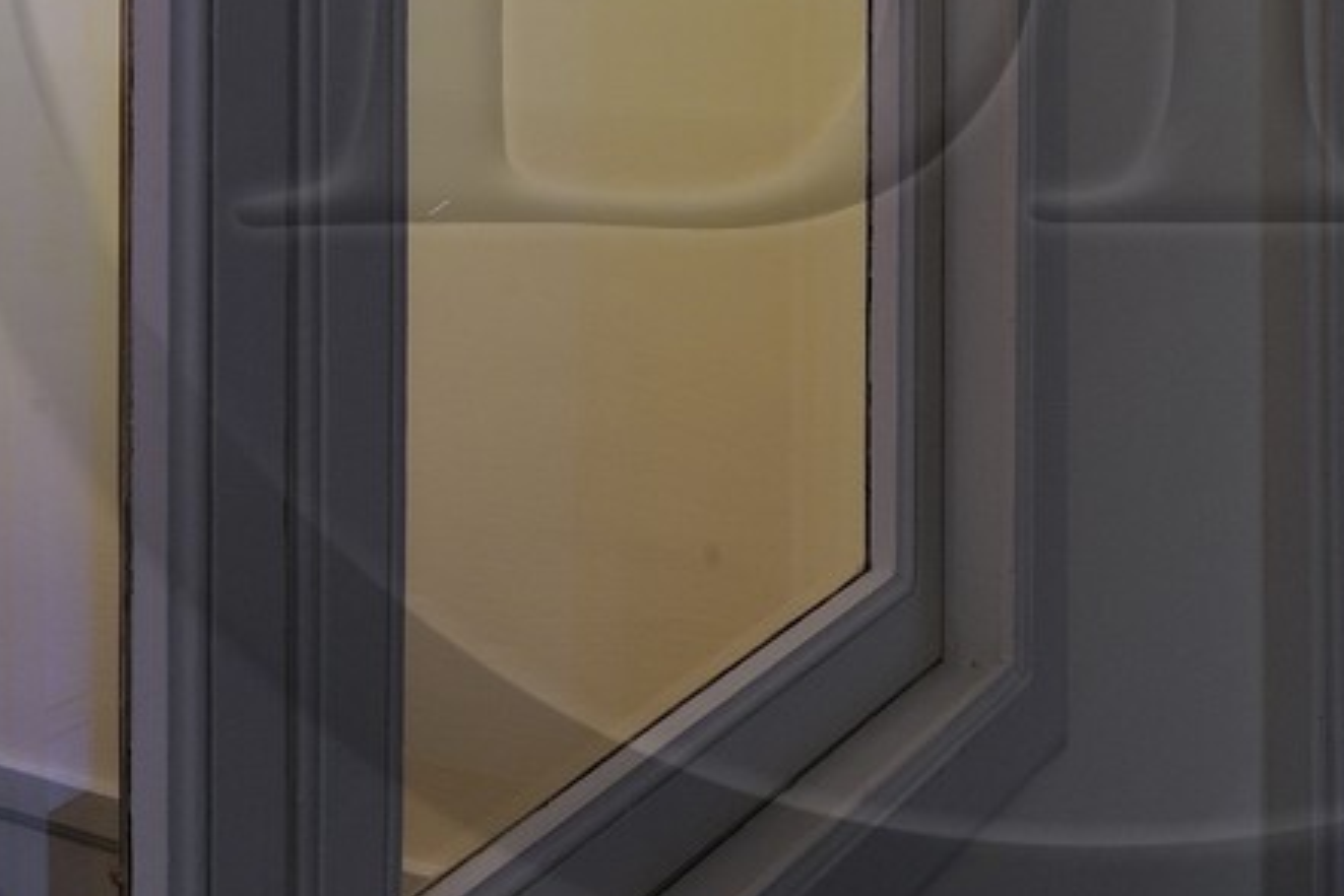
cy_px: -271
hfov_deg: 33.4
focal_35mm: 58
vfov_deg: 21.2
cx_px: 1097
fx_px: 2165
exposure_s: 6
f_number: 16
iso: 200
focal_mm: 16
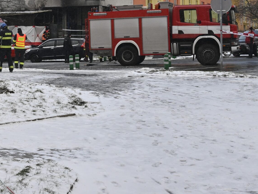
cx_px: -5
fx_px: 581
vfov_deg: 18.6
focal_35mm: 78
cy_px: 24
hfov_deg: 23.9
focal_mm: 24
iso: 400
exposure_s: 1/400
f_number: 5.6
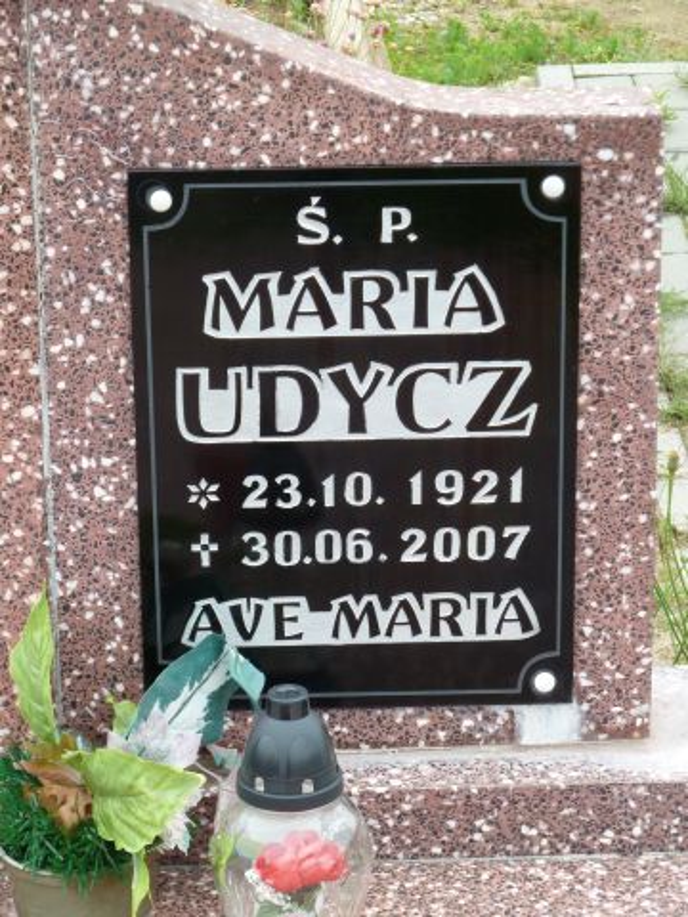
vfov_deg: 15.4
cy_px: 458
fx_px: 3392
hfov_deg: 11.6
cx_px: 344
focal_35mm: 128
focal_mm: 21
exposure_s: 1/160
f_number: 4.4
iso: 160
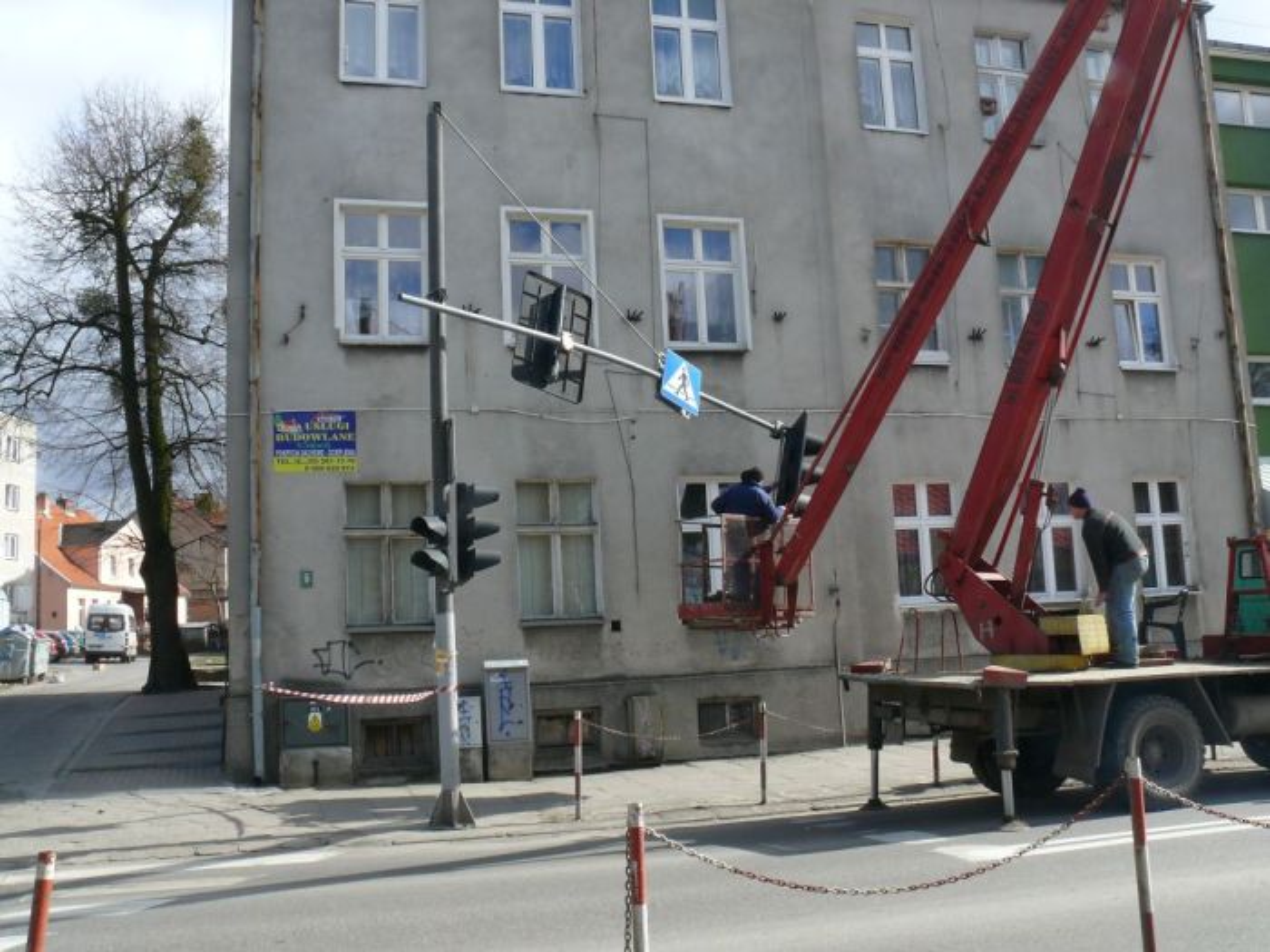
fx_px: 1284
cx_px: 635
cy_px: 476
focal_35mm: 35
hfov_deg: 52.6
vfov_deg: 40.7
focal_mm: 7.4
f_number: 9
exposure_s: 1/80
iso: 100
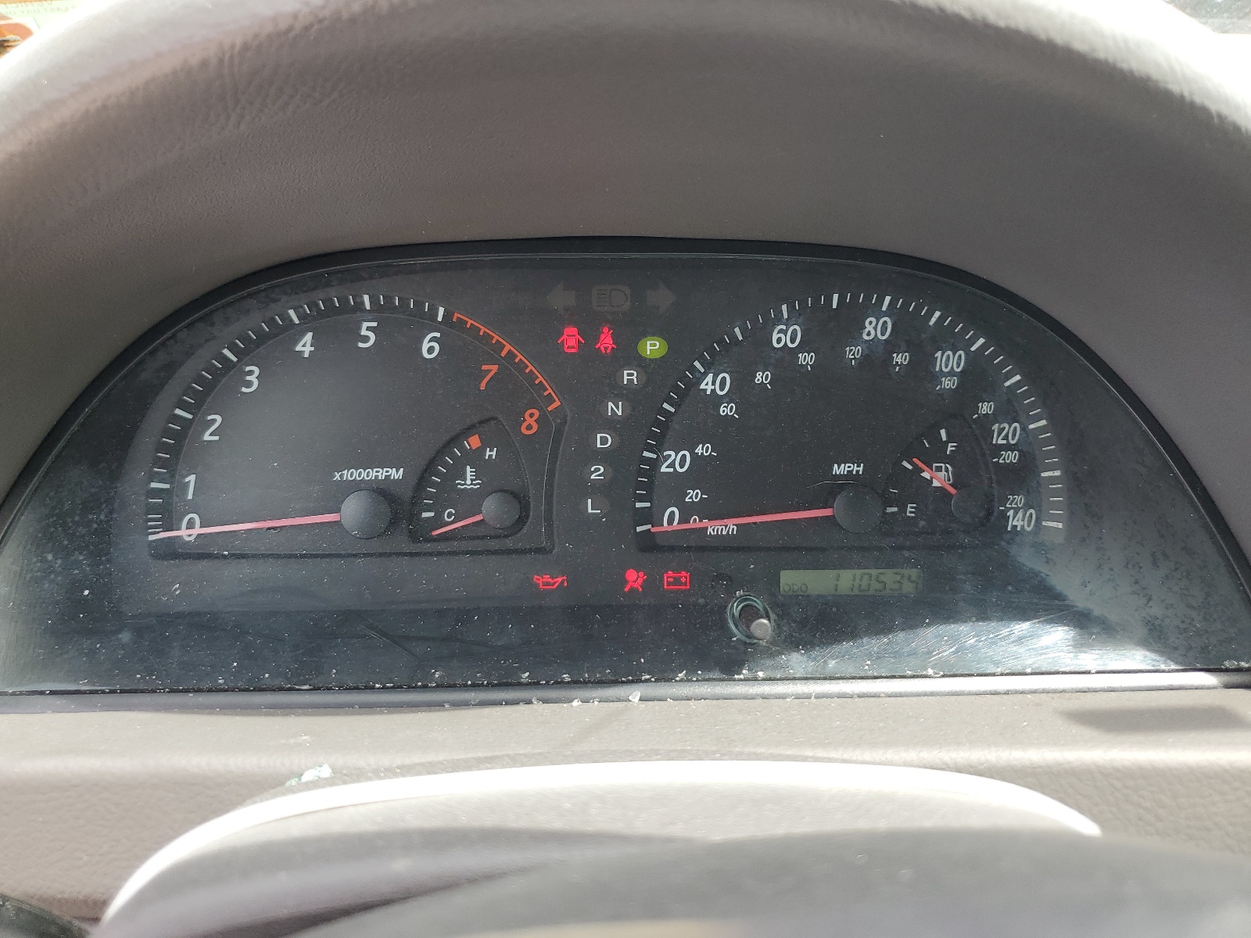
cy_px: 469
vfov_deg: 53.1
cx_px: 626
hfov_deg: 67.3
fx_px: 940
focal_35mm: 26
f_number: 1.5
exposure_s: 1/294
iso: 50
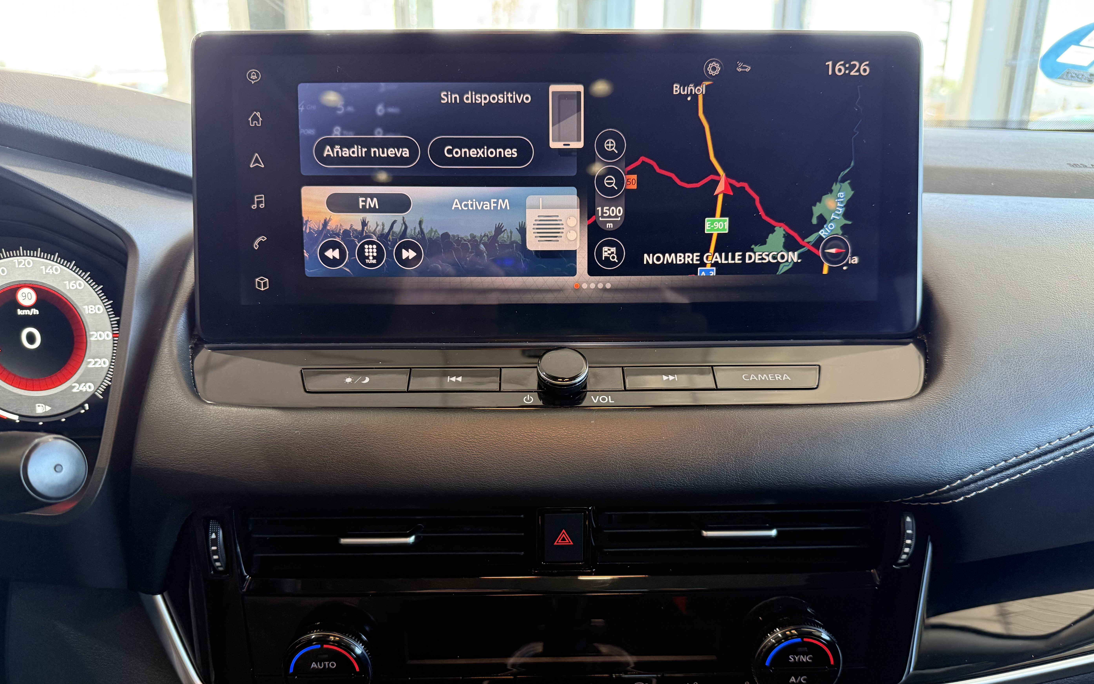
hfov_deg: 70.4
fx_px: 775
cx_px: 550
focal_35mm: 26
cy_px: 387
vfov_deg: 47.5
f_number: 1.78
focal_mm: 6.76
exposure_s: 1/58
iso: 320
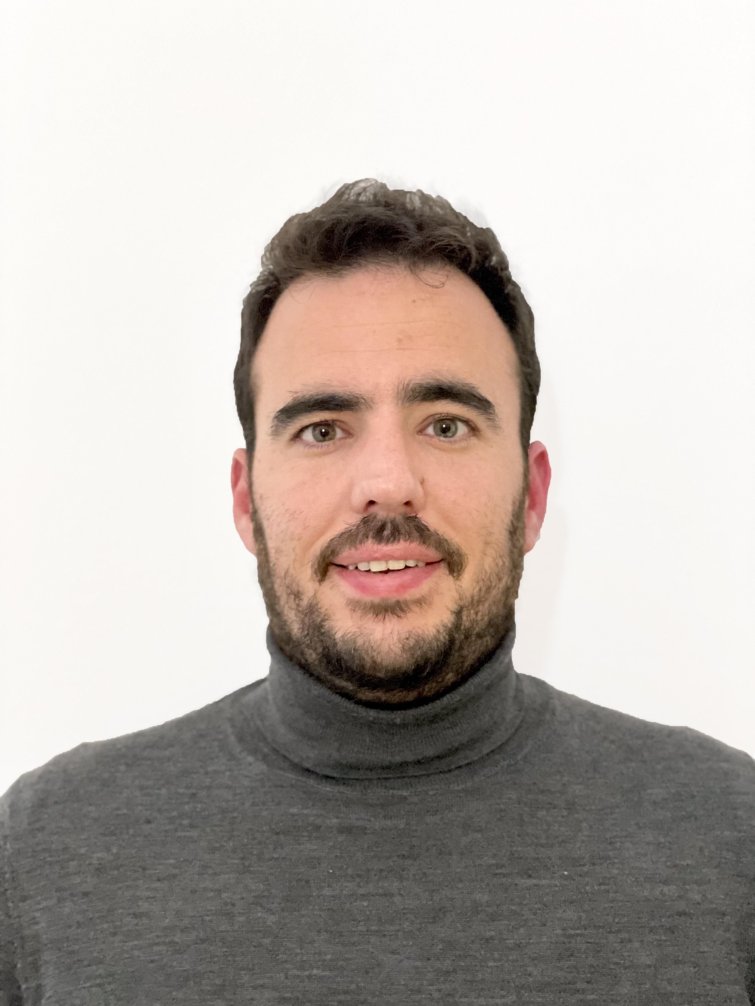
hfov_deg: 28.0
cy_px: 503
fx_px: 1512
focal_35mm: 52
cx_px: 378
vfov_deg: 36.8
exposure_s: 1/14
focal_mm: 6
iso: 1000
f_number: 2
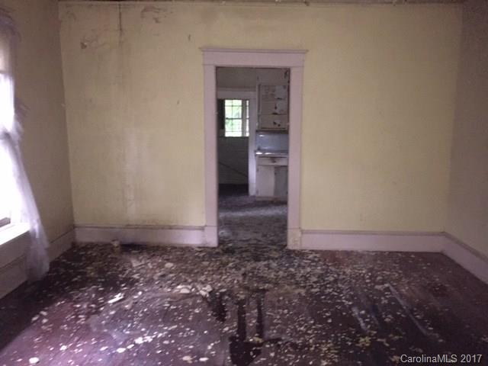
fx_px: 409
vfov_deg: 48.2
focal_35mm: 29
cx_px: 244
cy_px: 183
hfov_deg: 61.7
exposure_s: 1/16
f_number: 2.2
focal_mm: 4.15
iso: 800
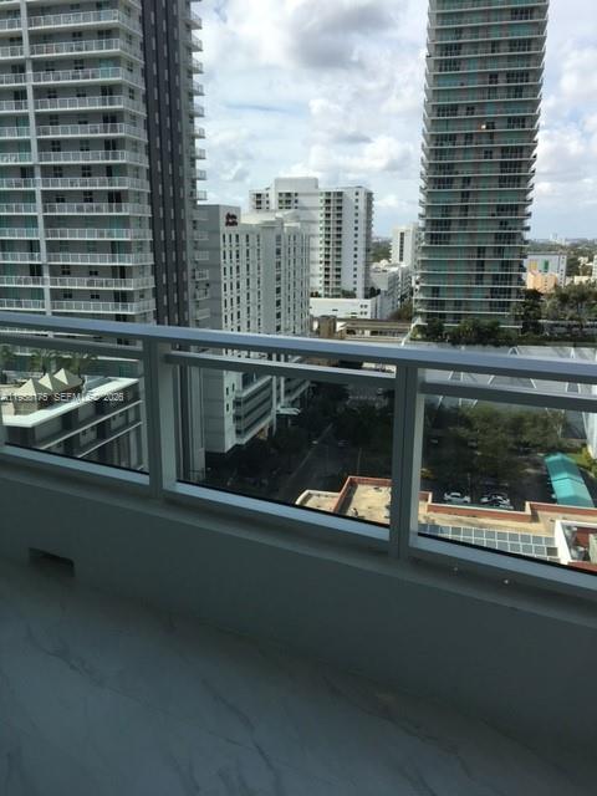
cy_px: 398
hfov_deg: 48.2
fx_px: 667
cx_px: 298
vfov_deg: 61.7
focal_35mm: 29
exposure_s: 1/950
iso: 25
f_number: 2.2
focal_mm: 4.15
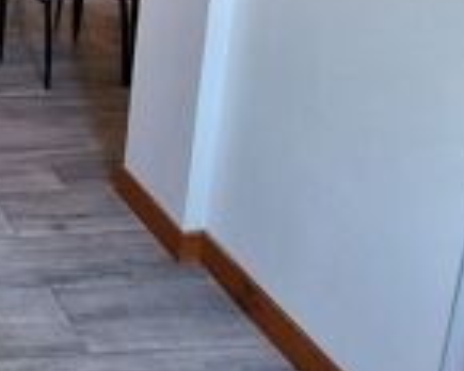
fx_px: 577
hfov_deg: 26.3
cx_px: -282
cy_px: -163
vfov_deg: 27.0
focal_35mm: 42
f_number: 2.2
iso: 200
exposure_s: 1/50
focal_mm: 1.74
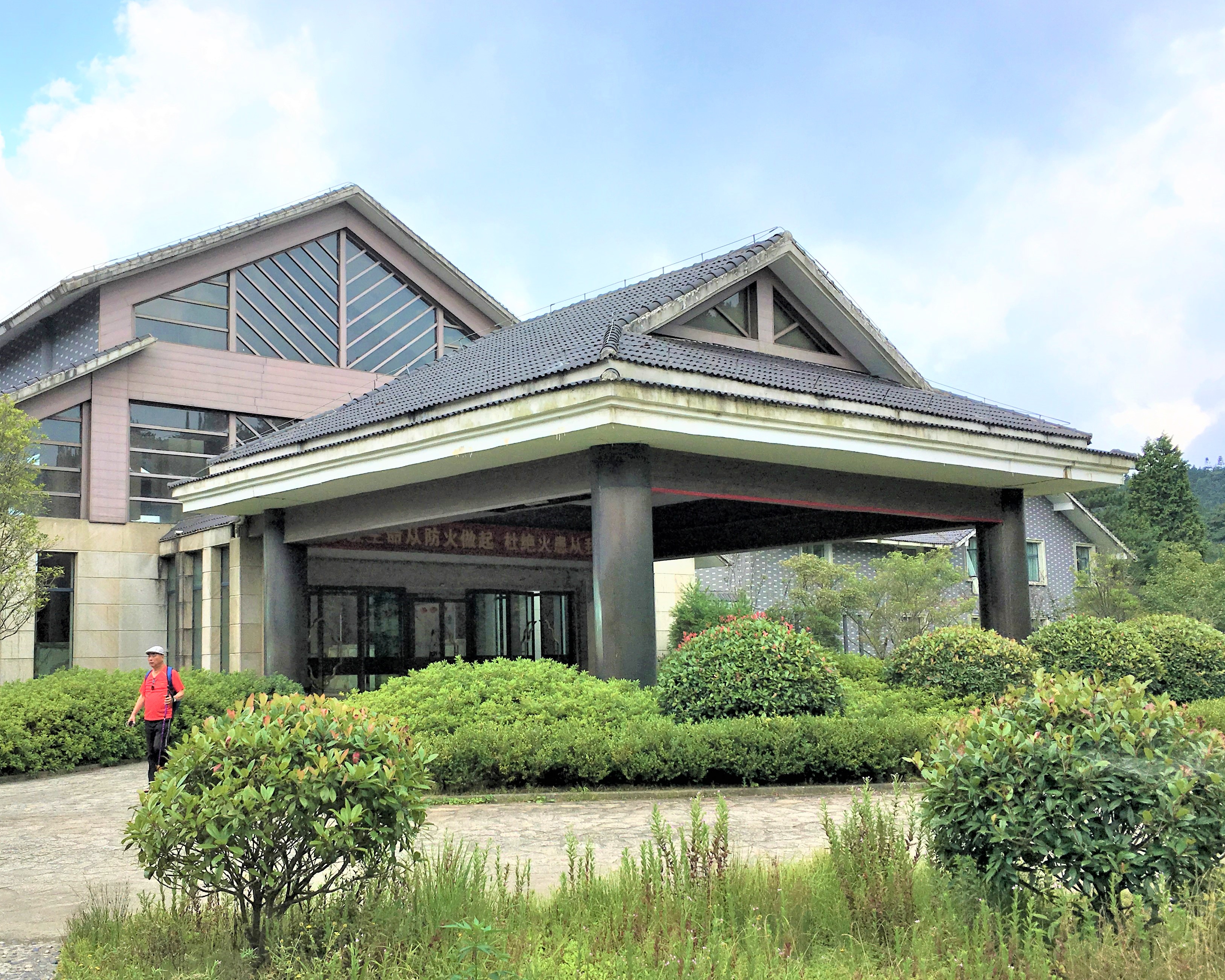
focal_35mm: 35
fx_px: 1269
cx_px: 487
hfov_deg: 51.2
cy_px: 530
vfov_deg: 42.2
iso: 25
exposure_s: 1/1876
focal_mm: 4.15
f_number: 2.2
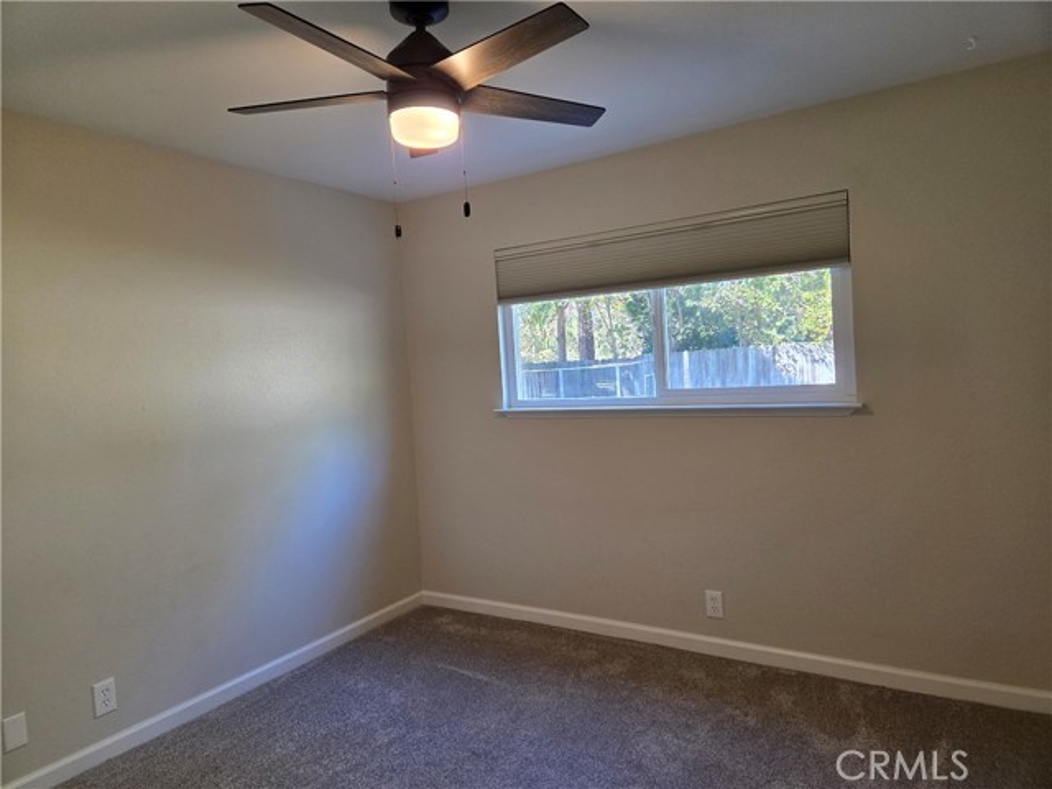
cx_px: 526
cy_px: 394
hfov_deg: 73.9
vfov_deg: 58.9
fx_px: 699
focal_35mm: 23
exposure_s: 1/120
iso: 200
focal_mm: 5.4
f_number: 1.8
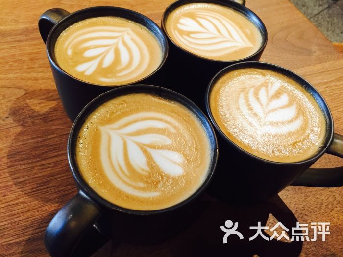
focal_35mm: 29
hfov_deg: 61.7
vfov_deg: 48.2
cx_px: 172
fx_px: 287
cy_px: 128
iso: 125
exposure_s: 1/17
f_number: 2.2
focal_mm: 4.15
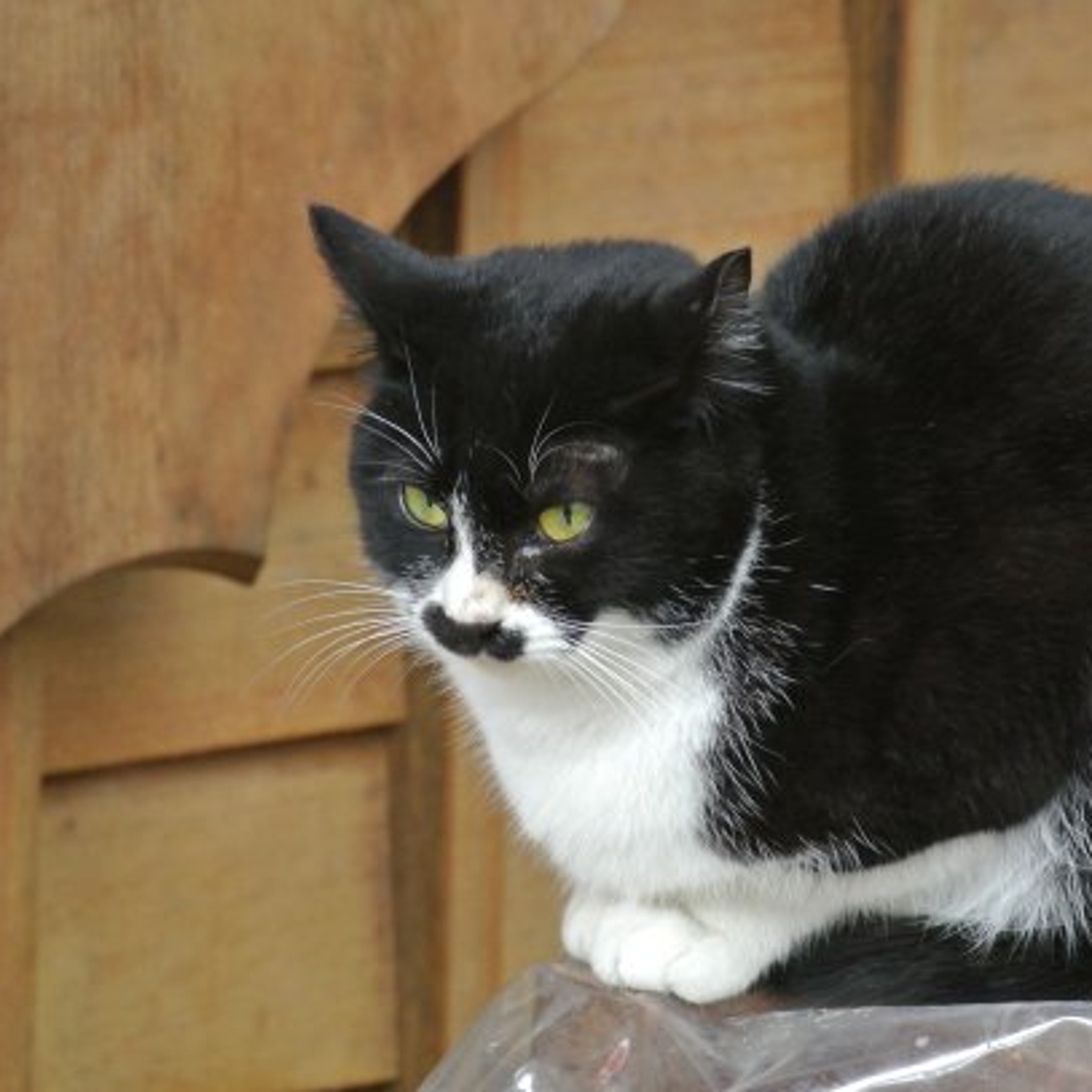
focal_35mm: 380
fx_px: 13562
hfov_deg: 4.6
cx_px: 727
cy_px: 547
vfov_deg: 4.6
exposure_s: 1/50
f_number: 5.6
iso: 800
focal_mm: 110
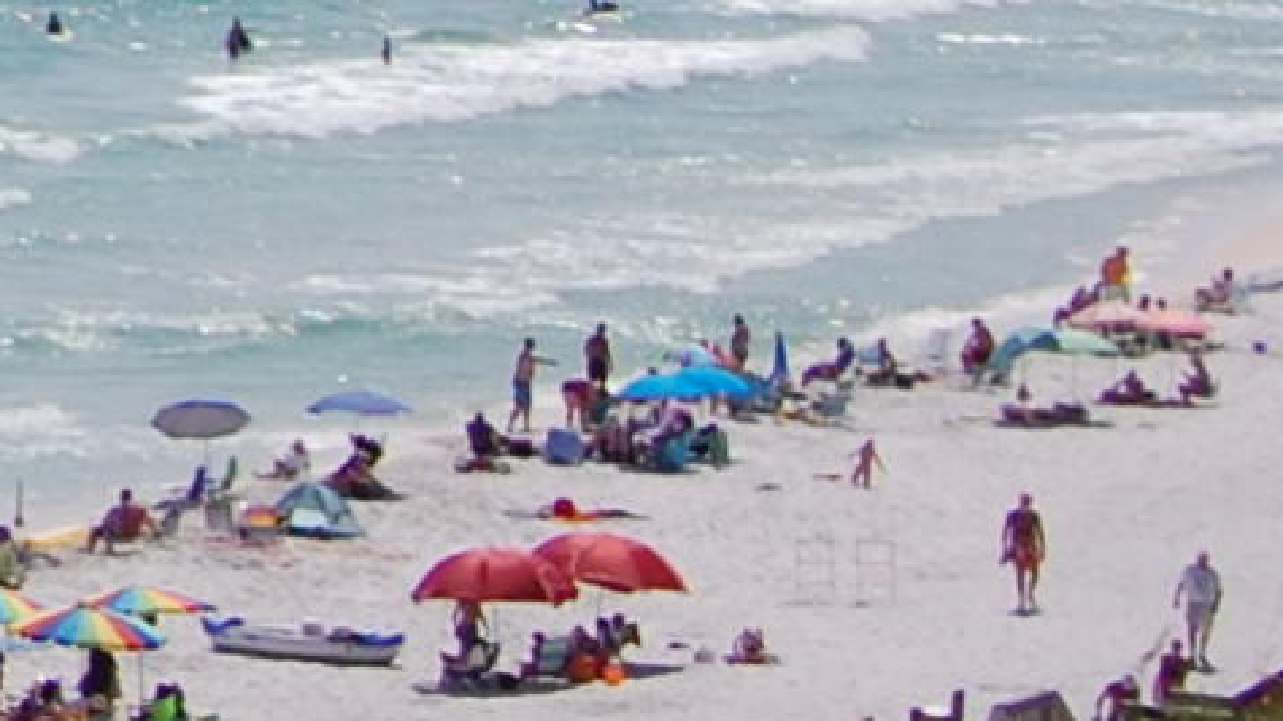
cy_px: -1110
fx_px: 8776
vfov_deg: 4.6
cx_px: -2353
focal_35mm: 258
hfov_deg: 7.5
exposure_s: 1/500
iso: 200
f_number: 11
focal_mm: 26
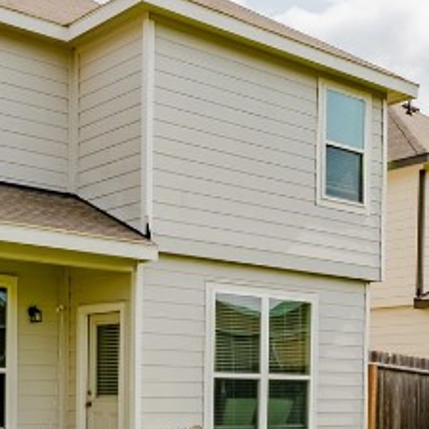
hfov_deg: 28.1
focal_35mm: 61
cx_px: 175
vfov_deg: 27.0
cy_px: 404
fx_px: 855
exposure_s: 1/1250
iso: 100
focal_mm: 14
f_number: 8
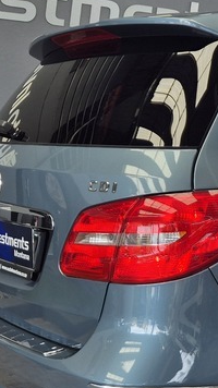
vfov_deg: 29.0
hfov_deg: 15.4
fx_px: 741
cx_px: 329
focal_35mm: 72
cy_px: 281
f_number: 1.8
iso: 25
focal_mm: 5.4
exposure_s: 1/121
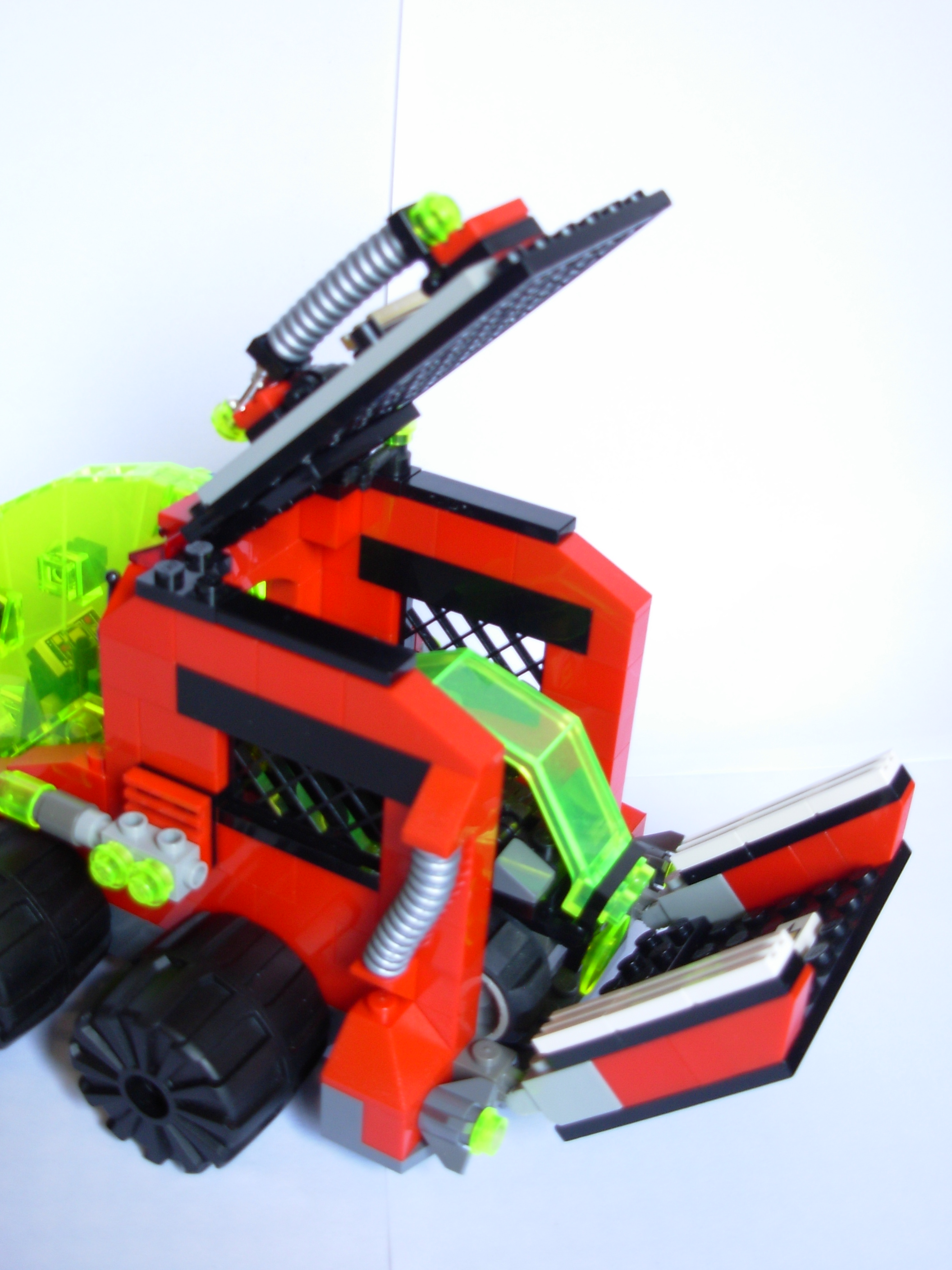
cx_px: 476
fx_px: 1650
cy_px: 635
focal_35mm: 45
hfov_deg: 32.2
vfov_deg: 42.1
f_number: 3.1
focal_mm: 7.5
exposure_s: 1/11.3
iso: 50
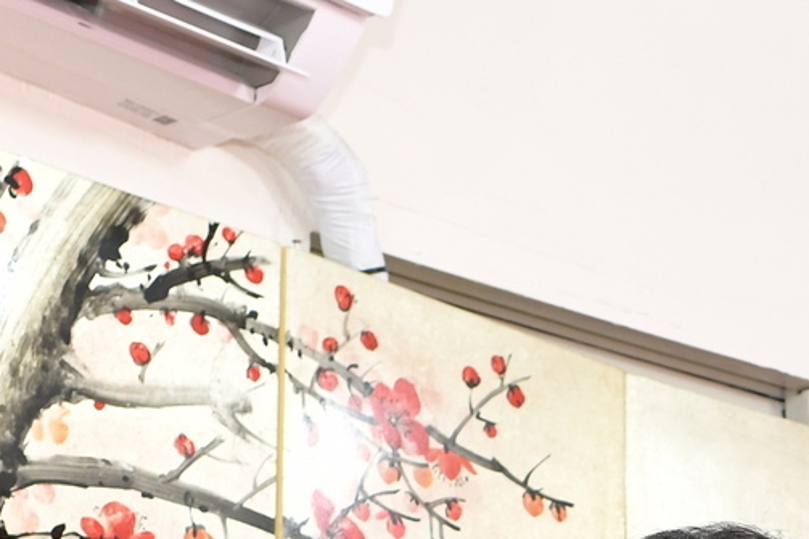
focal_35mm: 167
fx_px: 3751
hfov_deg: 12.0
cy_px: 1142
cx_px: 1052
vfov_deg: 7.8
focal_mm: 35
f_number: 4.5
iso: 800
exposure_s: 1/200
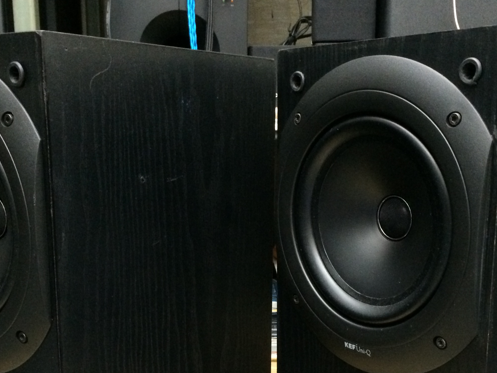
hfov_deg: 39.6
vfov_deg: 29.9
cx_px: 260
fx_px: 689
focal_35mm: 48
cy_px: 268
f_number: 2.2
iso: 320
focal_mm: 4.15
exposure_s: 1/20
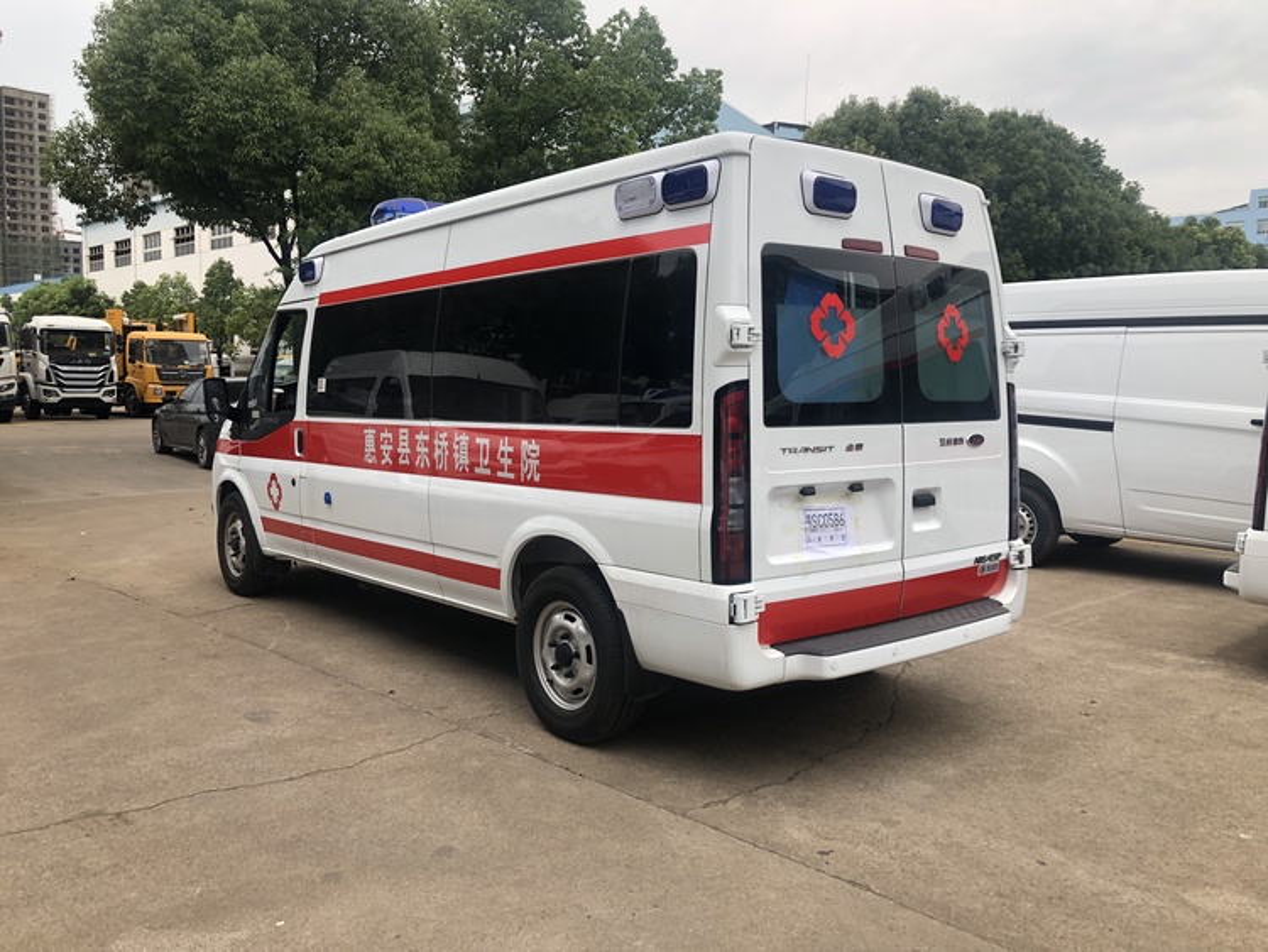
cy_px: 476
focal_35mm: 28
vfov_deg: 49.8
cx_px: 634
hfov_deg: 63.4
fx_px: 1026
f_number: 1.8
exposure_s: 1/316
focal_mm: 3.99
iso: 20
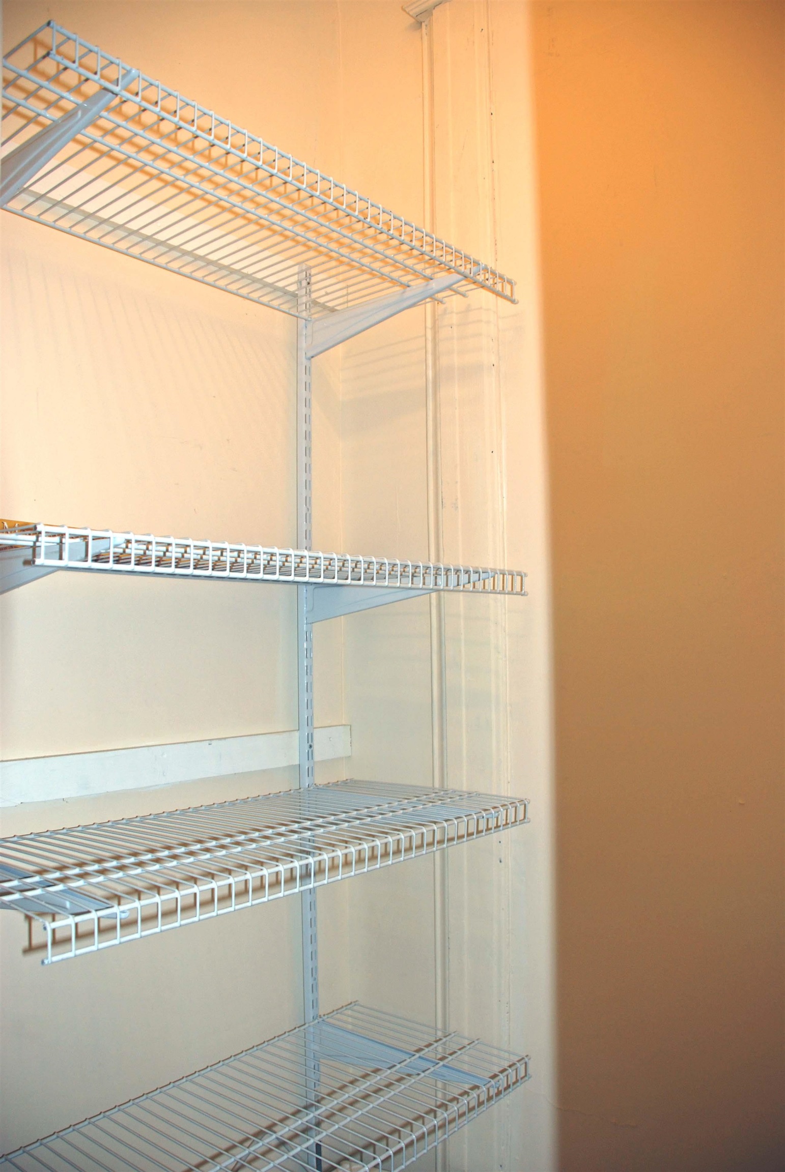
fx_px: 881
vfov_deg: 67.3
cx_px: 392
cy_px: 586
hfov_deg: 48.0
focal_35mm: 27
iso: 200
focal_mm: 18
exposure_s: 1/60
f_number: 3.5
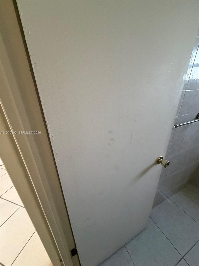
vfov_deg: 102.1
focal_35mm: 14
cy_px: 133
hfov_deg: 85.7
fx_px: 107
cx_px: 100
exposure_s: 1/60
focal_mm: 2.22
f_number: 2.2
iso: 500
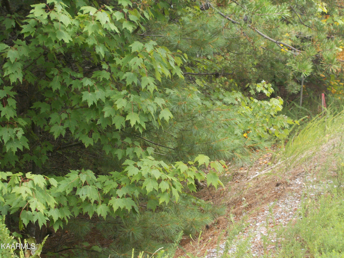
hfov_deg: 25.7
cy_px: 129
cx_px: 172
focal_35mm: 76
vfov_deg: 19.4
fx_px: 755
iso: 125
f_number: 5.8
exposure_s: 1/60
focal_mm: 13.5
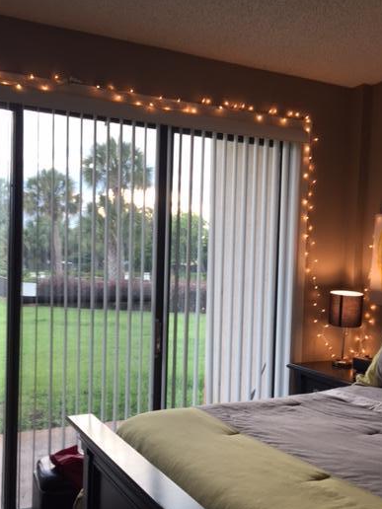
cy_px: 291
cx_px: 191
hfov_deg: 39.7
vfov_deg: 51.2
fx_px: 530
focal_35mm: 36
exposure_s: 1/60
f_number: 2.2
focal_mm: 4.15
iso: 32
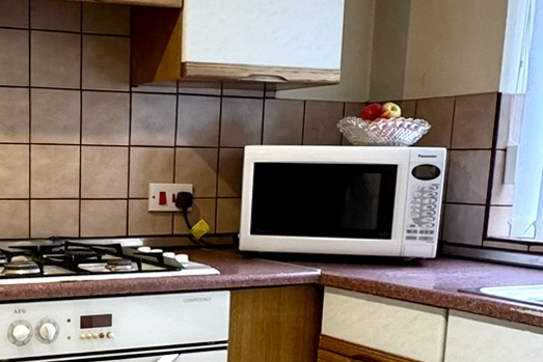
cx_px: 81
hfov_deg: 33.6
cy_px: 350
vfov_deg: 23.0
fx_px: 860
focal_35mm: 57
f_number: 2.2
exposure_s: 1/50
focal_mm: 2.22
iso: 200
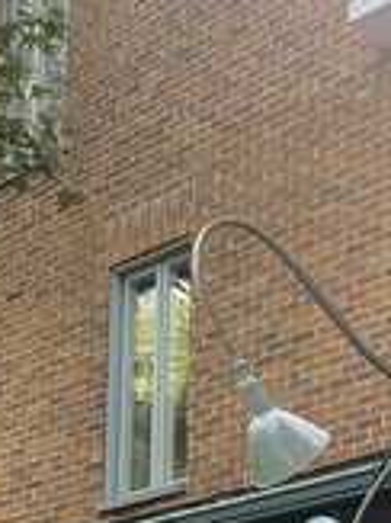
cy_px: 651
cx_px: 471
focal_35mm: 96
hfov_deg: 14.9
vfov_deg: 19.1
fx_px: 1448
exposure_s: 1/275
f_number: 1.8
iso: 25
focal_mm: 4.25
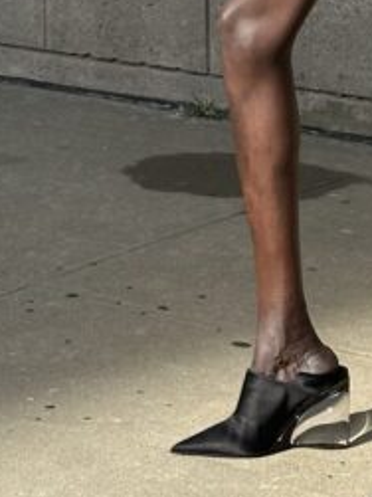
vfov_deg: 9.6
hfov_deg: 7.6
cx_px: 144
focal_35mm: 196
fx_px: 2811
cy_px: -408
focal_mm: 6.86
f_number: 1.78
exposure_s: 1/980
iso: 64
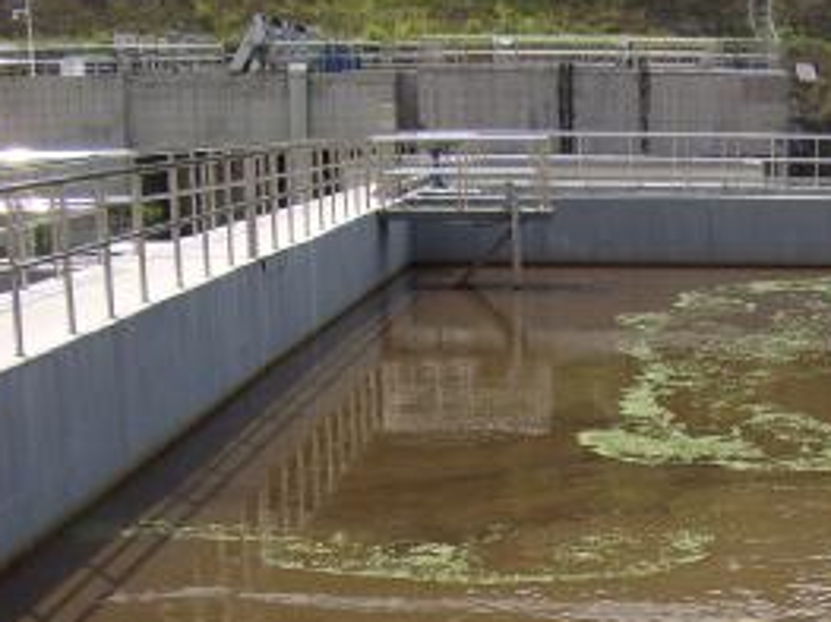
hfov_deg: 32.1
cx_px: 752
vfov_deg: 24.9
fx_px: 1368
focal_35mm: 57
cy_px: 554
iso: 71
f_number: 4.1
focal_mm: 5.8
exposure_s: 1/500
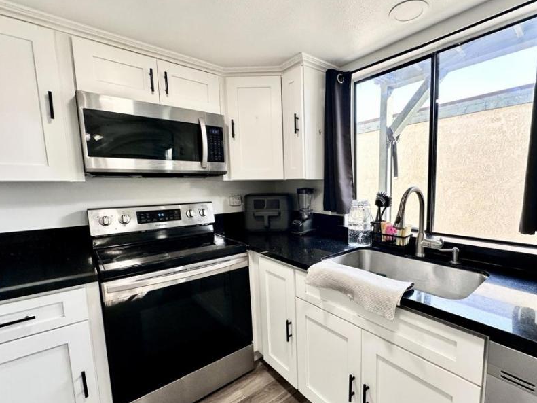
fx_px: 264
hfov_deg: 89.9
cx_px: 321
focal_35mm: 17
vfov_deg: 74.6
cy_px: 215
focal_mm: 2.22
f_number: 2.2
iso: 64
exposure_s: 1/120
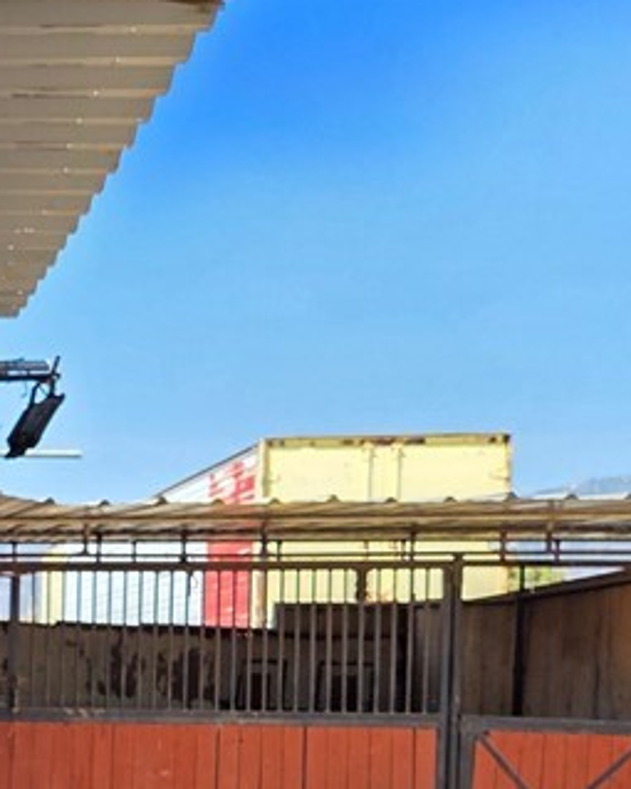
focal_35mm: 72
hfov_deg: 17.6
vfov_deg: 25.2
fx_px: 1682
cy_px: 774
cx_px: -468
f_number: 1.8
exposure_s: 1/2430
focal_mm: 5.4
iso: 80
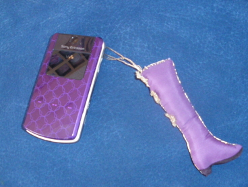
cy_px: 109
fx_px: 316
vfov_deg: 32.9
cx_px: 138
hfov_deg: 42.8
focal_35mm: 44
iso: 400
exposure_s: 1/50
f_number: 3.5
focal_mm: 6.3
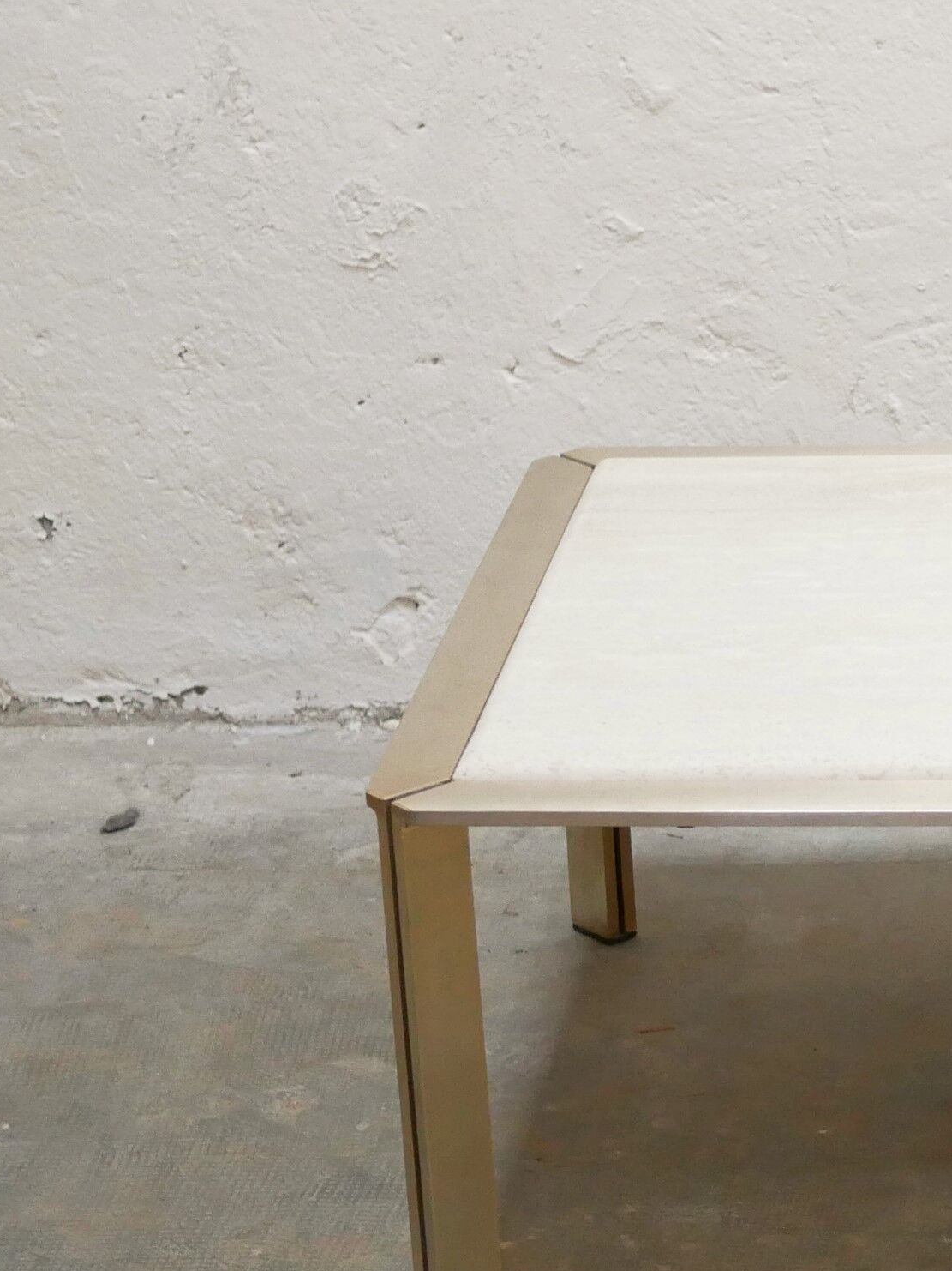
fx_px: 4548
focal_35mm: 124
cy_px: 750
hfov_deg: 11.7
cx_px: 1194
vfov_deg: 15.9
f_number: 1.7
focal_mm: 20
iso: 1000
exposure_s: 1/60
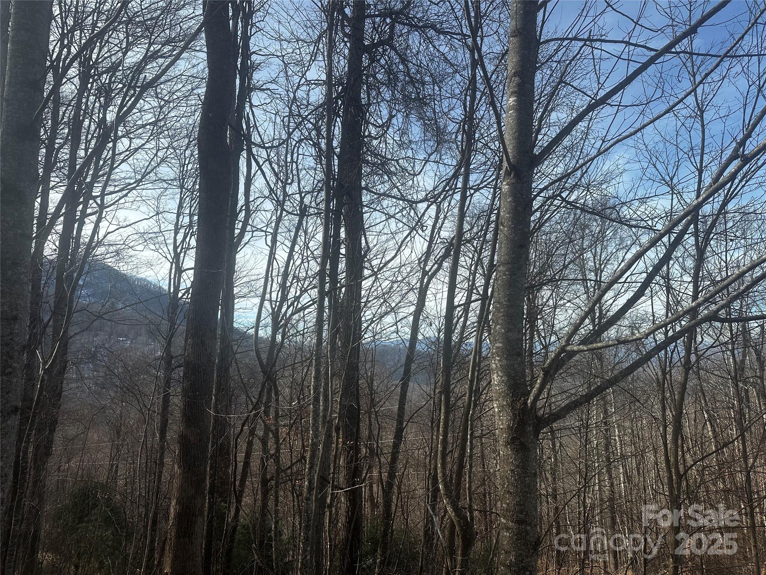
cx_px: 383
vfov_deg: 56.8
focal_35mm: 24
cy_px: 288
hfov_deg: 71.6
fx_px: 531
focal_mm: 6.86
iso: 80
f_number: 1.78
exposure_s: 1/3247
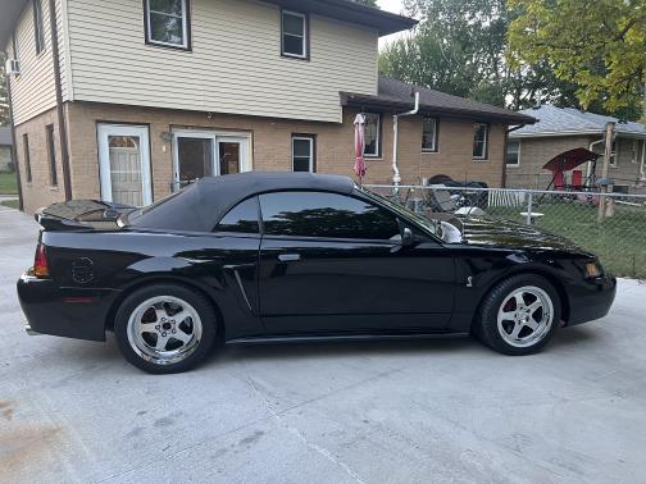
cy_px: 242
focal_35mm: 26
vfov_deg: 53.1
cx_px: 323
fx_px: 485
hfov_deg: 67.3
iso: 125
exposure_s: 1/72
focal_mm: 5.7
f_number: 1.5
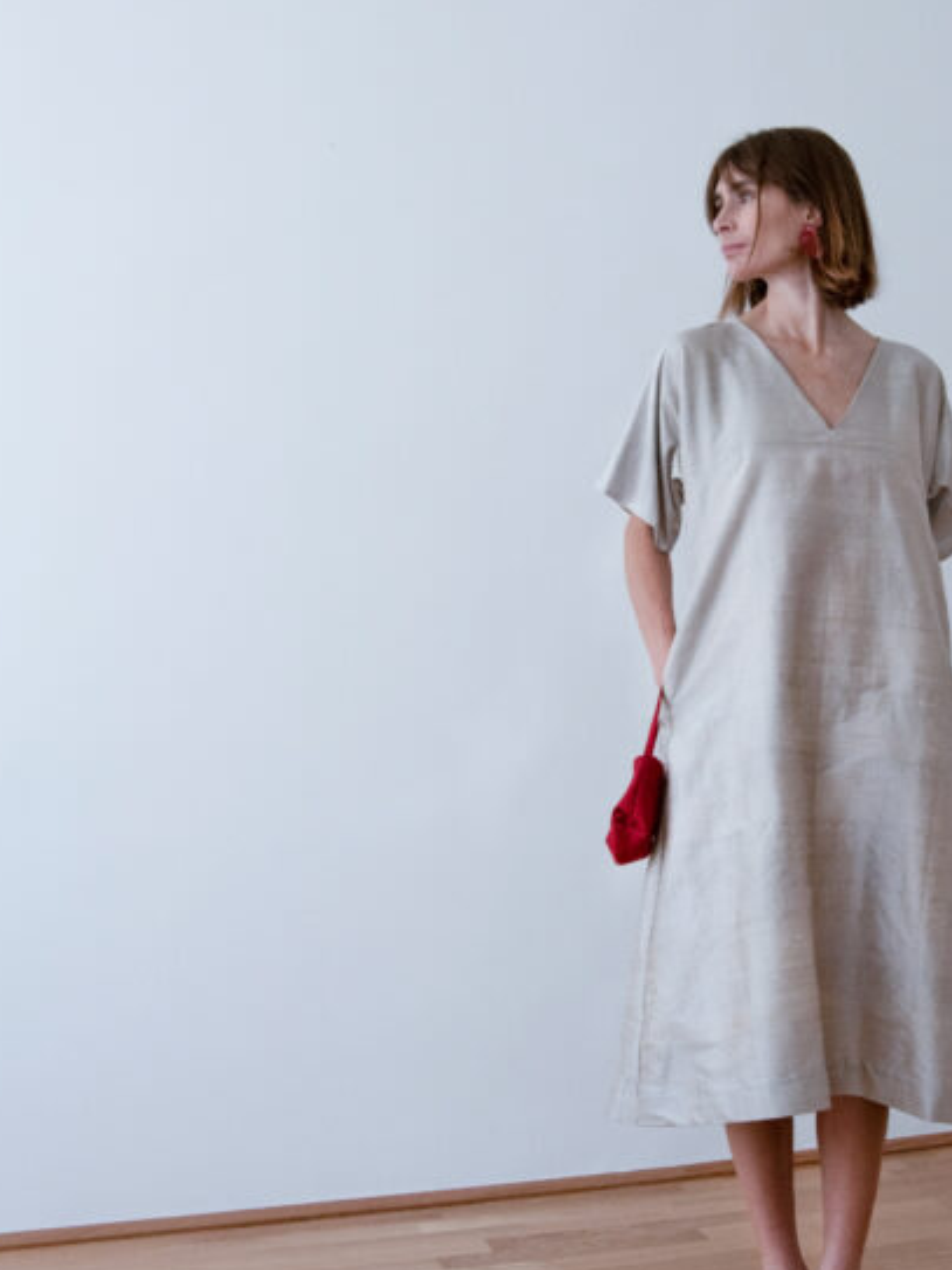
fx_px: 1871
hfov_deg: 28.2
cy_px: 559
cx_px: 685
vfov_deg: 37.4
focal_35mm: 51
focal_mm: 32
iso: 1600
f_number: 5.6
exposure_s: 1/160
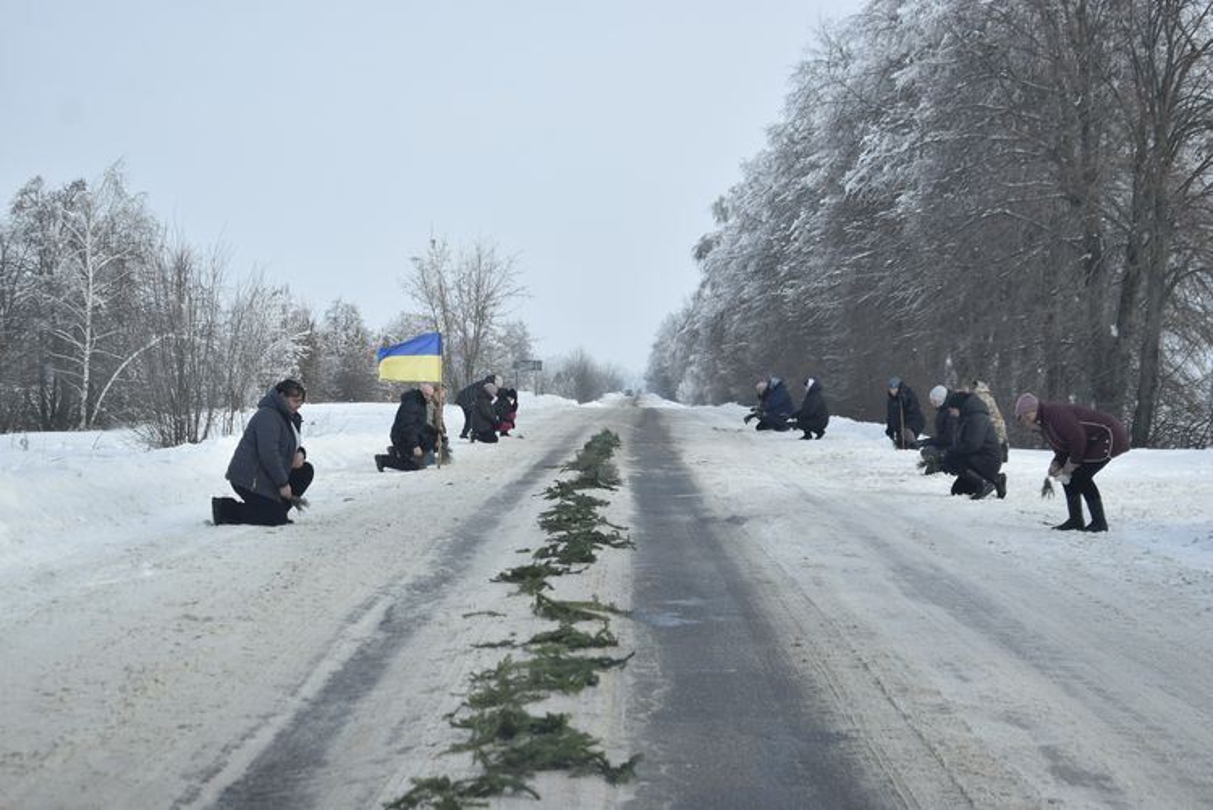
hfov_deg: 24.6
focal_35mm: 82
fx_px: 2781
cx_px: 606
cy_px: 405
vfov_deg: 16.6
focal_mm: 55
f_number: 5.6
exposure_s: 1/640
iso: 200
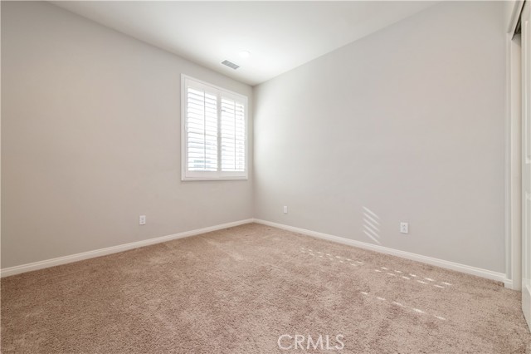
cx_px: 266
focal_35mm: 14
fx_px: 206
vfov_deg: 81.1
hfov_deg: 104.3
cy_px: 177
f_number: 5.6
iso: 200
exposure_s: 1/100
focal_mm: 14
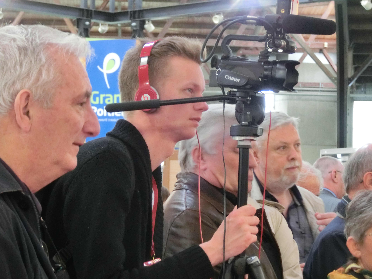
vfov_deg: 12.0
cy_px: 140
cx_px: 186
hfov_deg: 16.0
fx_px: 1322
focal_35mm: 123
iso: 800
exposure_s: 1/25
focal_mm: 21.79
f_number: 5.5
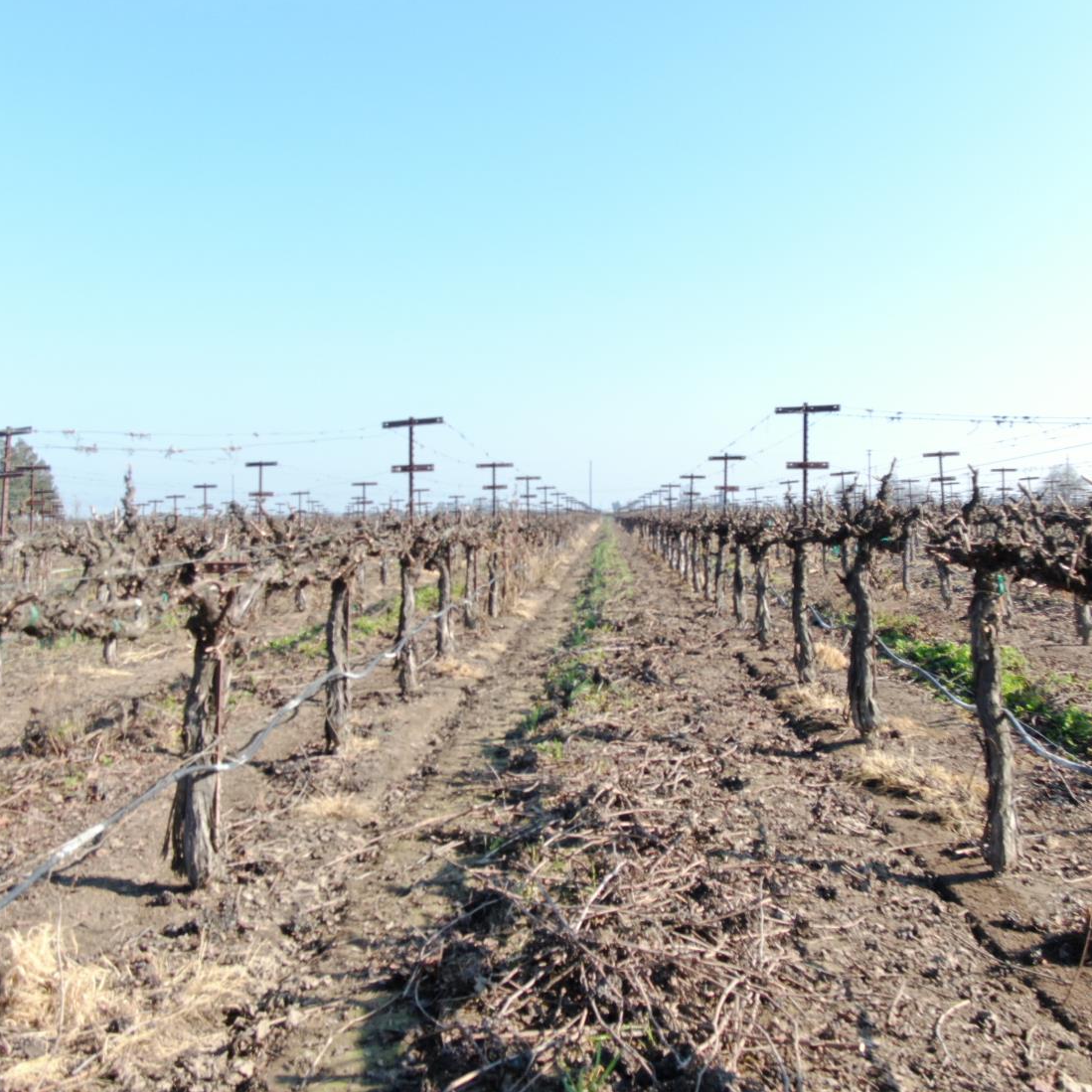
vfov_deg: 47.2
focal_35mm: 35
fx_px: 1249
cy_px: 539
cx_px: 599
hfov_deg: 47.2
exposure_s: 1/400
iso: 100
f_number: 3
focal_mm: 5.11
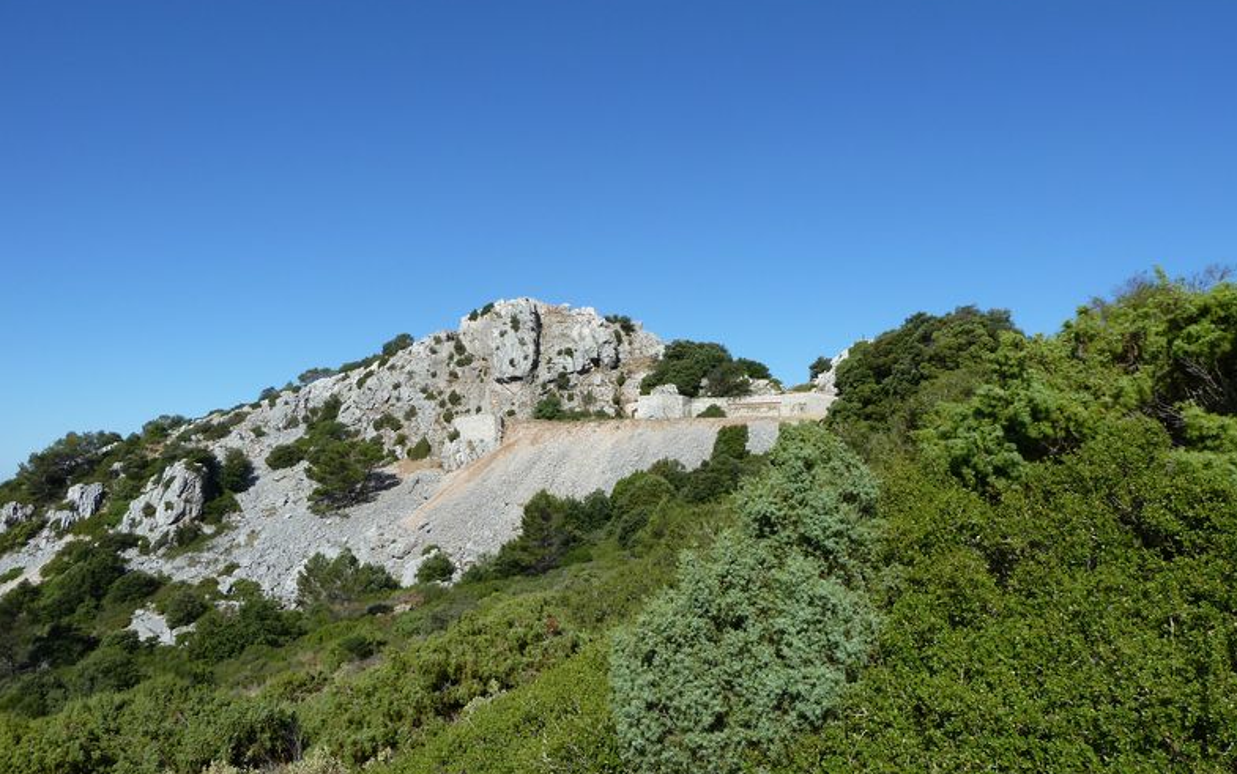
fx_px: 910
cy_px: 427
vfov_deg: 46.0
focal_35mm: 27
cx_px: 618
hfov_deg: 68.4
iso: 80
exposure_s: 1/500
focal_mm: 4.1
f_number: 5
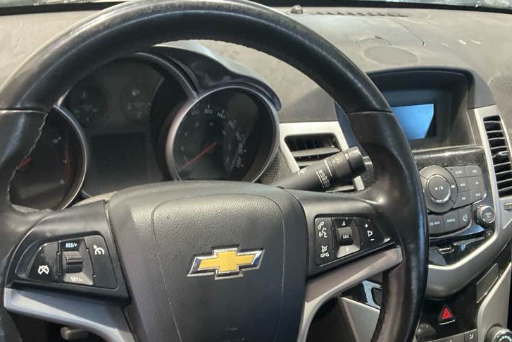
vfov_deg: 28.2
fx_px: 669
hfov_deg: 41.9
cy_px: 265
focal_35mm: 47
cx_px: 278
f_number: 1.8
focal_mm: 3
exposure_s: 1/30
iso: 400
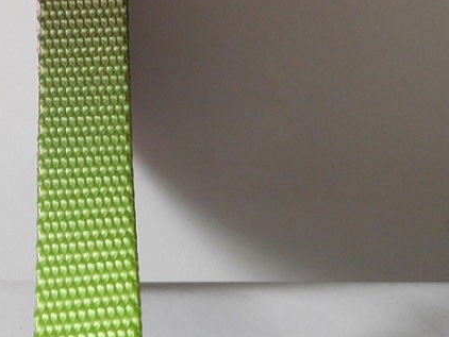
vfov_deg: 25.8
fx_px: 727
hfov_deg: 33.5
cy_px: 86
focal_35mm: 56
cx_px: 101
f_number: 3.4
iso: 400
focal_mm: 4.5
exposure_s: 1/13
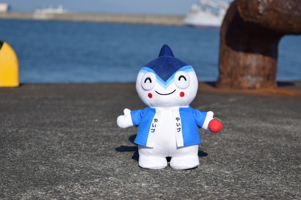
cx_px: 150
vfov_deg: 16.5
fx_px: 690
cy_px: 100
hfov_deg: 24.6
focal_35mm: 82
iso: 200
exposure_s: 1/1600
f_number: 5.6
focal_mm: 55
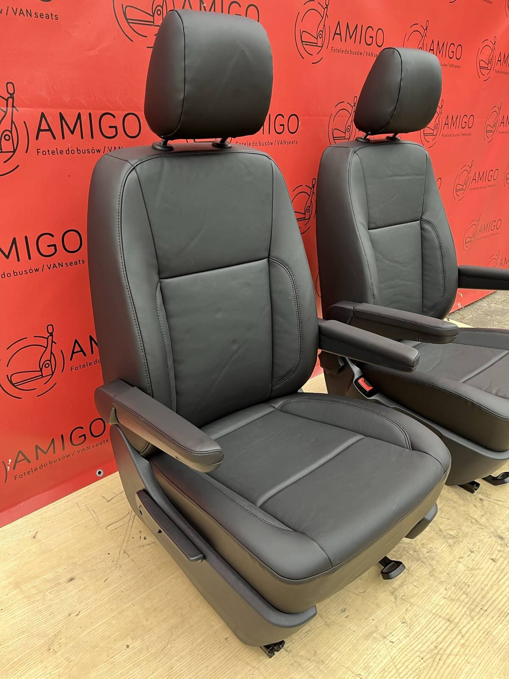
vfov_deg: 67.3
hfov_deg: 53.1
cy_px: 340
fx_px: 510
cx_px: 254
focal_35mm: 26
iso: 125
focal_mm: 5.1
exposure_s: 1/60
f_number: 1.6
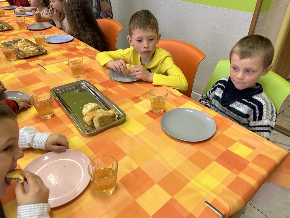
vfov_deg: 53.1
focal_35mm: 26
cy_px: 109
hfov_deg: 67.3
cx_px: 145
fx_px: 218
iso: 100
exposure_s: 1/50
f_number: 1.5
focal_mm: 5.7
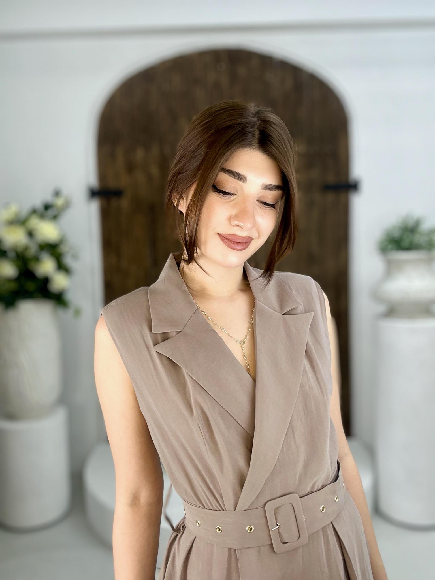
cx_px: 218
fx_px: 503
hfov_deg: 46.8
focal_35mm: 30
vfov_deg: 60.0
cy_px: 290
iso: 32
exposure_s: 1/100
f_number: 1.9
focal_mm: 2.69
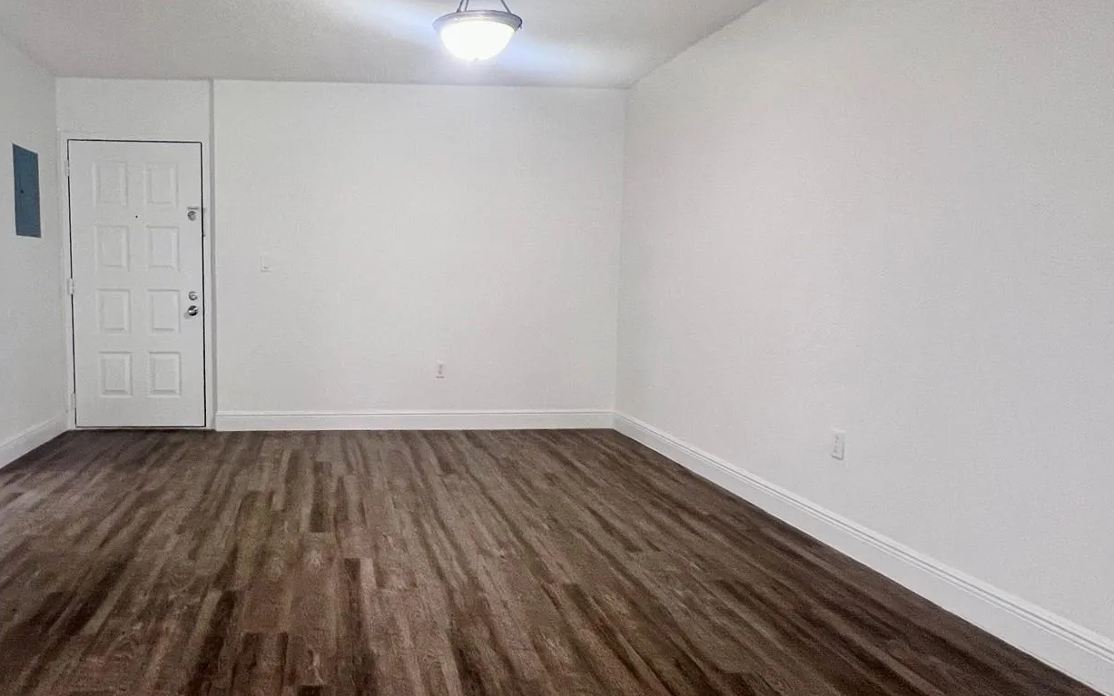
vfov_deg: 53.0
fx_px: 698
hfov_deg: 74.8
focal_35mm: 23
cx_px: 374
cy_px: 344
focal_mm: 1.57
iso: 250
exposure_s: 1/60
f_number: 1.8
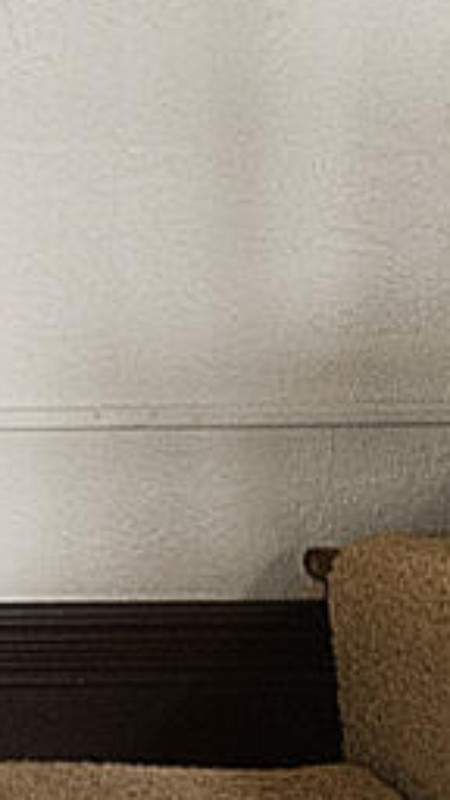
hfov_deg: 3.5
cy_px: -669
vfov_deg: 8.4
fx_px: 5218
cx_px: -3150
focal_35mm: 246
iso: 800
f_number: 7.1
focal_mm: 20
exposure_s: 1/5
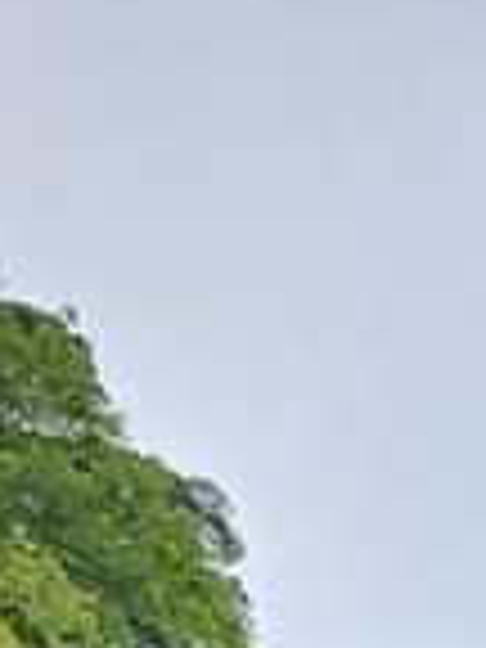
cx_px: 1346
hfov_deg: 9.6
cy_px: 1768
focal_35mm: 128
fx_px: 2396
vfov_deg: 11.4
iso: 10
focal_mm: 6.3
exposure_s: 1/165
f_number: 1.7
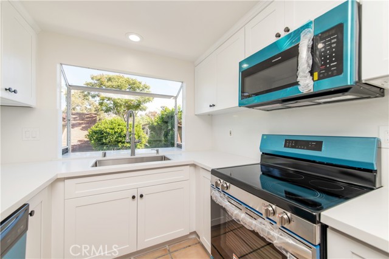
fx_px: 151
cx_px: 194
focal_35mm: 14
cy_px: 130
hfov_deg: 104.3
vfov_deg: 81.1
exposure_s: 1/125
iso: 200
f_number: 5.6
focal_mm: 14
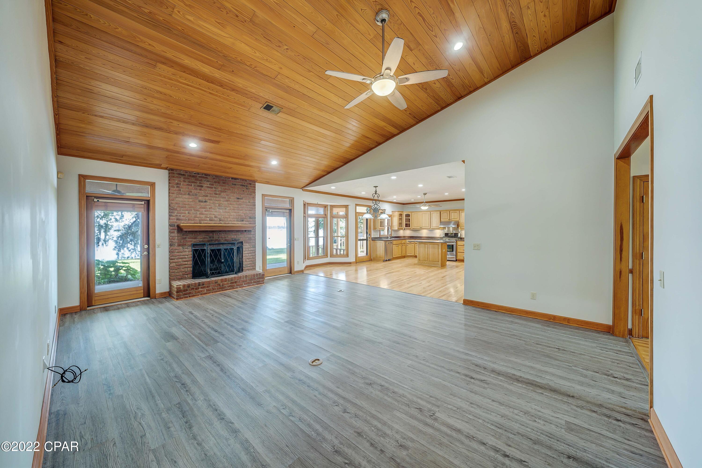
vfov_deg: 90.0
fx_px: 234
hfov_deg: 112.6
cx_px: 351
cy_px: 234
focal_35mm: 12
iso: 100
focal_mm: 12
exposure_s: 1/4
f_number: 5.6
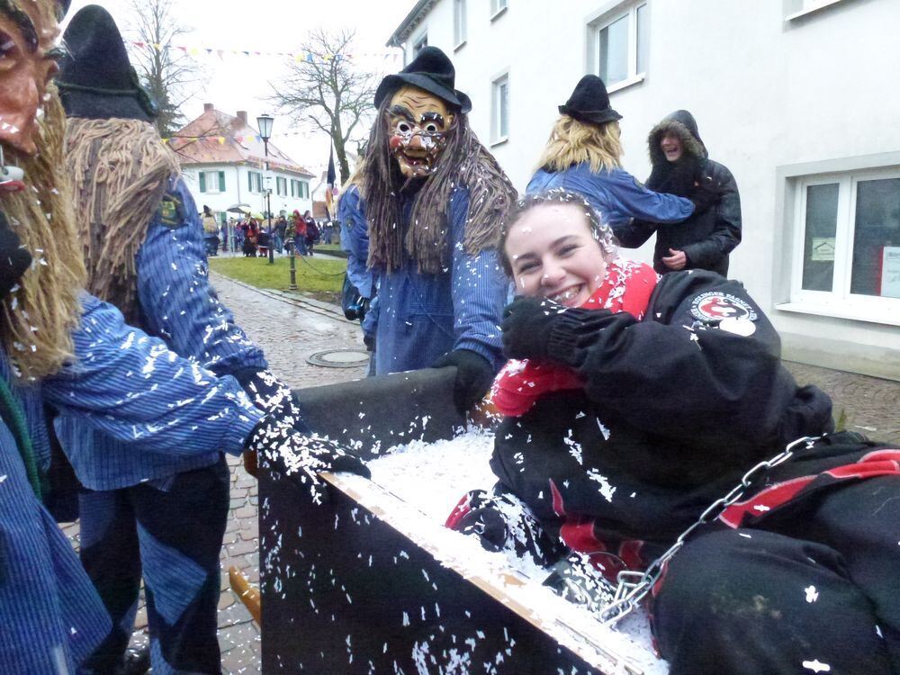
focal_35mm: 24
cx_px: 450
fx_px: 624
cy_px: 338
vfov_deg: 56.8
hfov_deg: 71.6
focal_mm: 4.3
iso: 1600
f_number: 4
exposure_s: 1/500
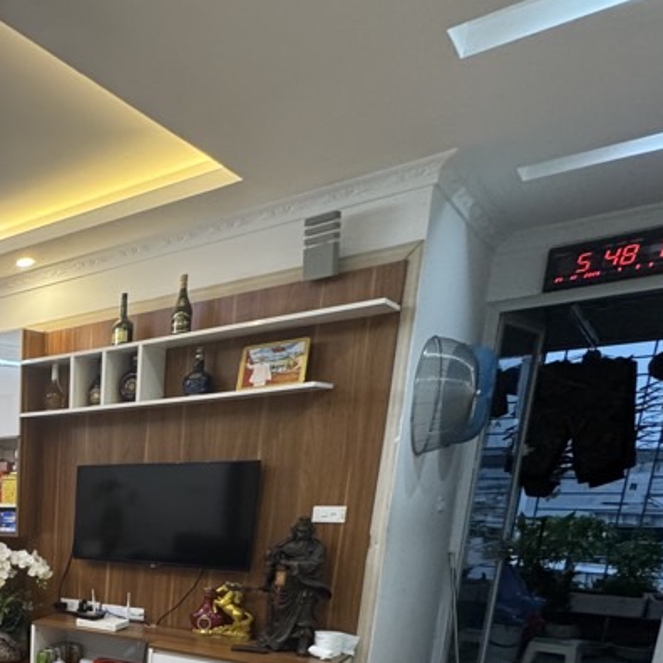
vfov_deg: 44.9
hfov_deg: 36.4
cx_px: -171
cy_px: 633
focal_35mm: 32
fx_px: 693
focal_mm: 2.22
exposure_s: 1/50
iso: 200
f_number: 2.2
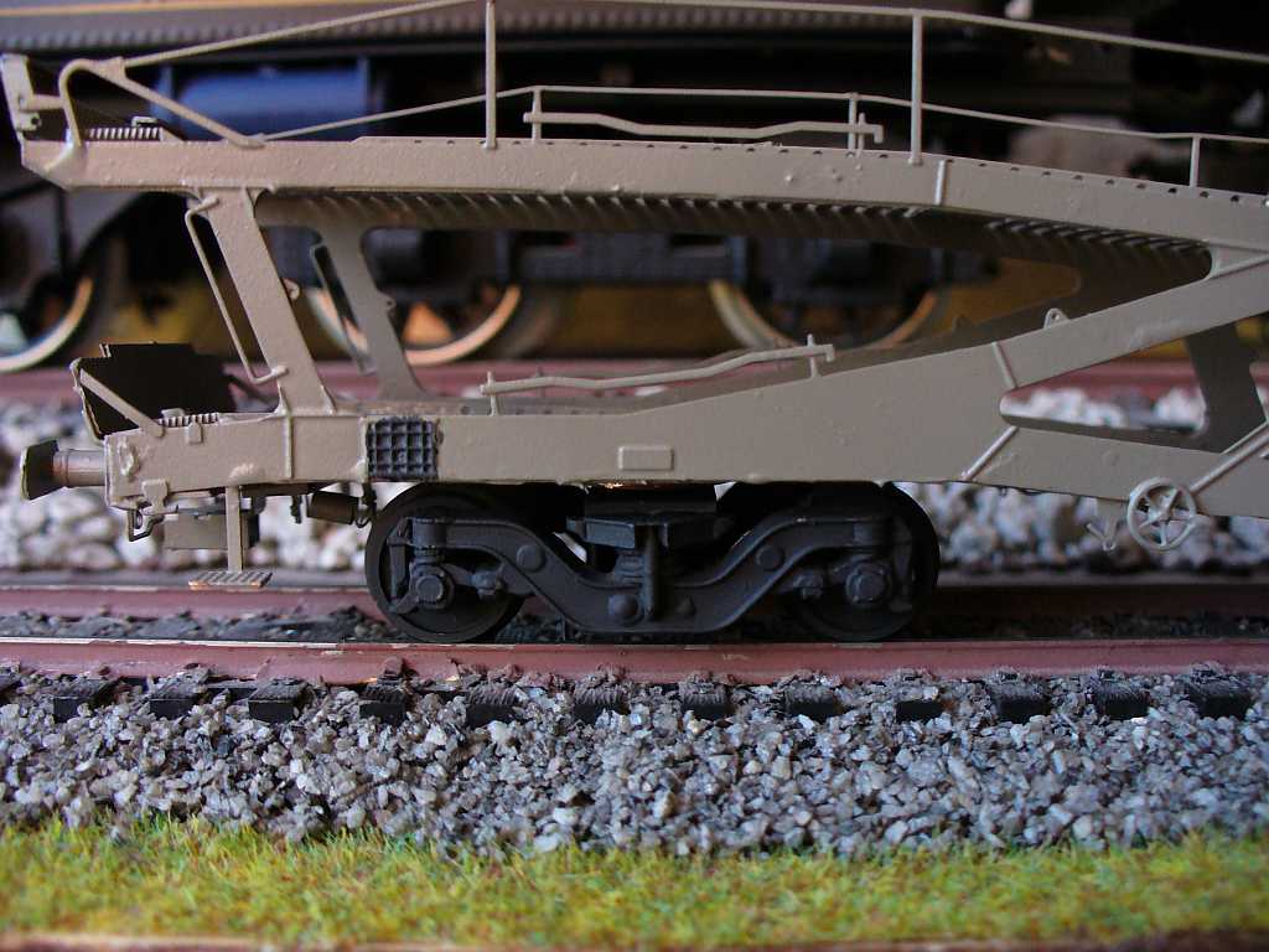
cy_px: 476
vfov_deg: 38.7
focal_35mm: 37
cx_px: 634
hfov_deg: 50.1
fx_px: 1356
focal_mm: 6.1
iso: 200
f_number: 2.8
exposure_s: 1/25
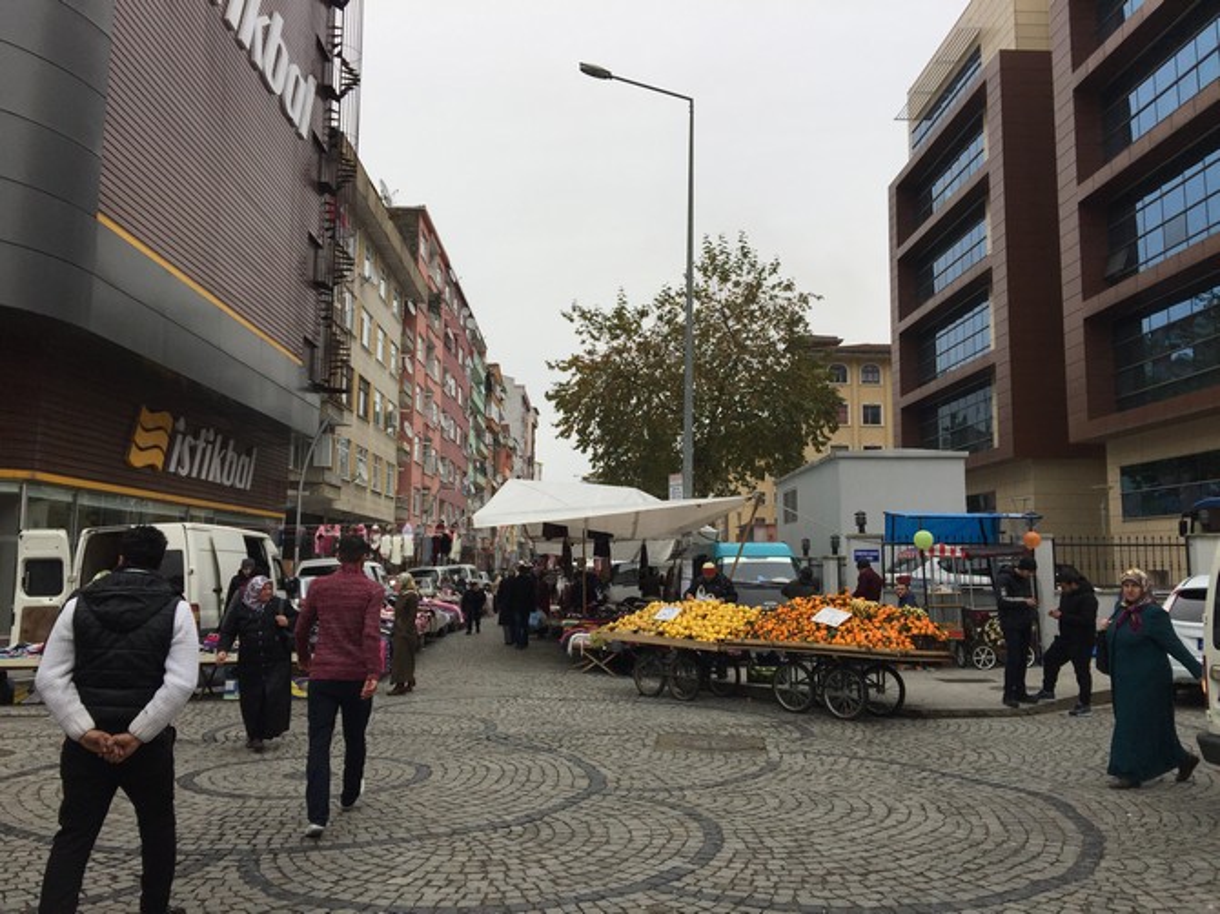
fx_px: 1022
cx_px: 610
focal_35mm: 29
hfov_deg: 61.7
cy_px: 457
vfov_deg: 48.2
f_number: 2.2
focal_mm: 4.15
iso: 32
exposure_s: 1/842
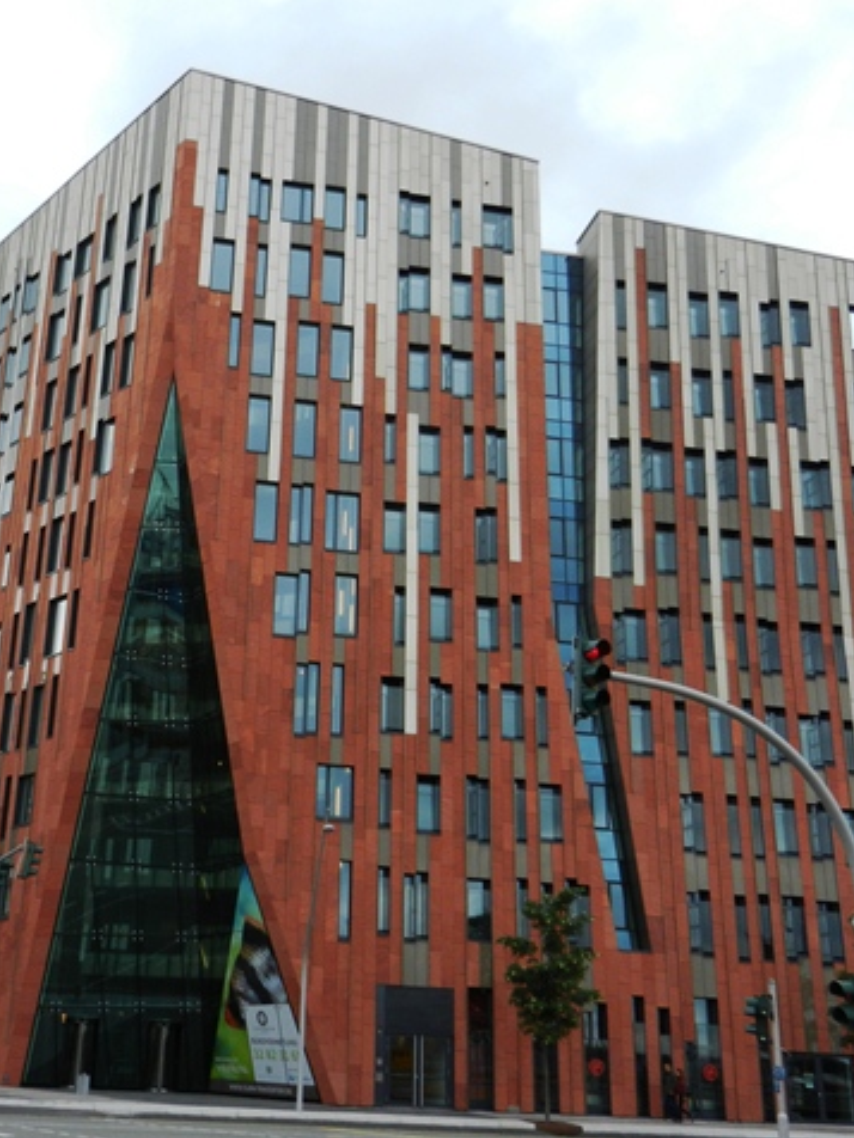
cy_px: 567
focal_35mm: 39
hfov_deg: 36.4
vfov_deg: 47.9
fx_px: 1283
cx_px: 282
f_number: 3.6
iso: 160
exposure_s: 1/400
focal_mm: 5.1
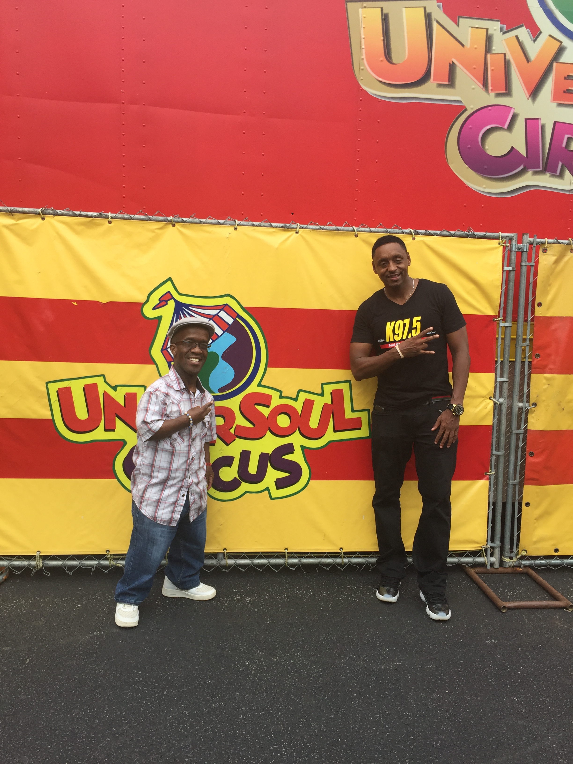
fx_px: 640
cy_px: 382
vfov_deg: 61.7
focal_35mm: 29
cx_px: 286
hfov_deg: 48.2
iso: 32
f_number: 2.2
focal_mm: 4.15
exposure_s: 1/471
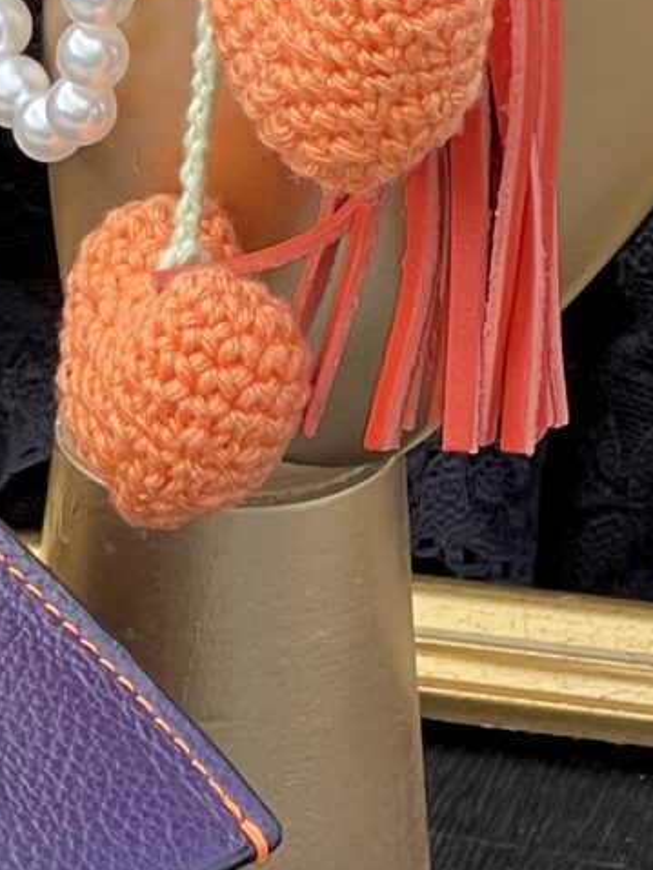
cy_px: 1196
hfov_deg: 3.6
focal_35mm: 412
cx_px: -553
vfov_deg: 4.8
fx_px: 10353
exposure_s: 1/114
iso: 32
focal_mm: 9
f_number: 2.8
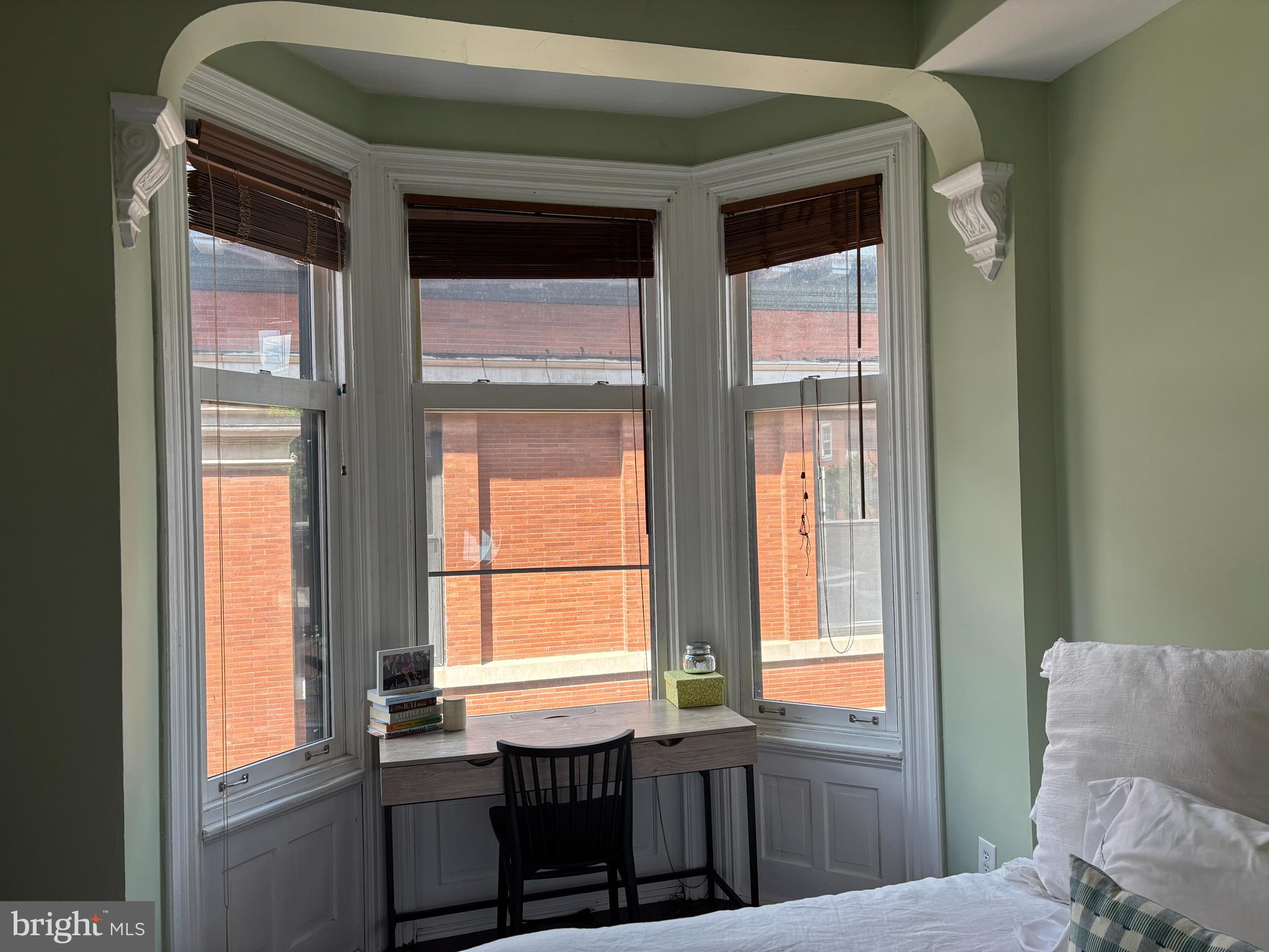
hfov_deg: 67.3
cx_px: 634
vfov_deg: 53.1
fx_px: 953
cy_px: 476
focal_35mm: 26
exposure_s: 1/201
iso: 40
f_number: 1.6
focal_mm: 5.96
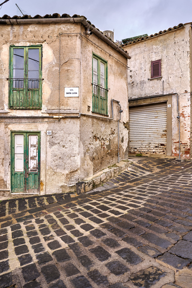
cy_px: 144
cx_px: 96
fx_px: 224
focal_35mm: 28
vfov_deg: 65.5
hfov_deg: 46.4
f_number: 6.3
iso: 100
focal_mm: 28
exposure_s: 1/100
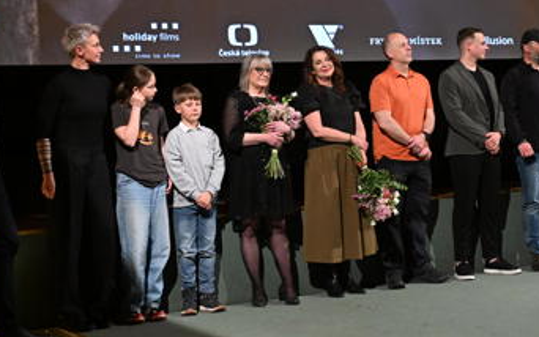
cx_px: 322
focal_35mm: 74
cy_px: 33
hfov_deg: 27.8
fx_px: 1087
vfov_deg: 17.4
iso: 5000
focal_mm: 36
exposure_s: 1/250
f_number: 2.8
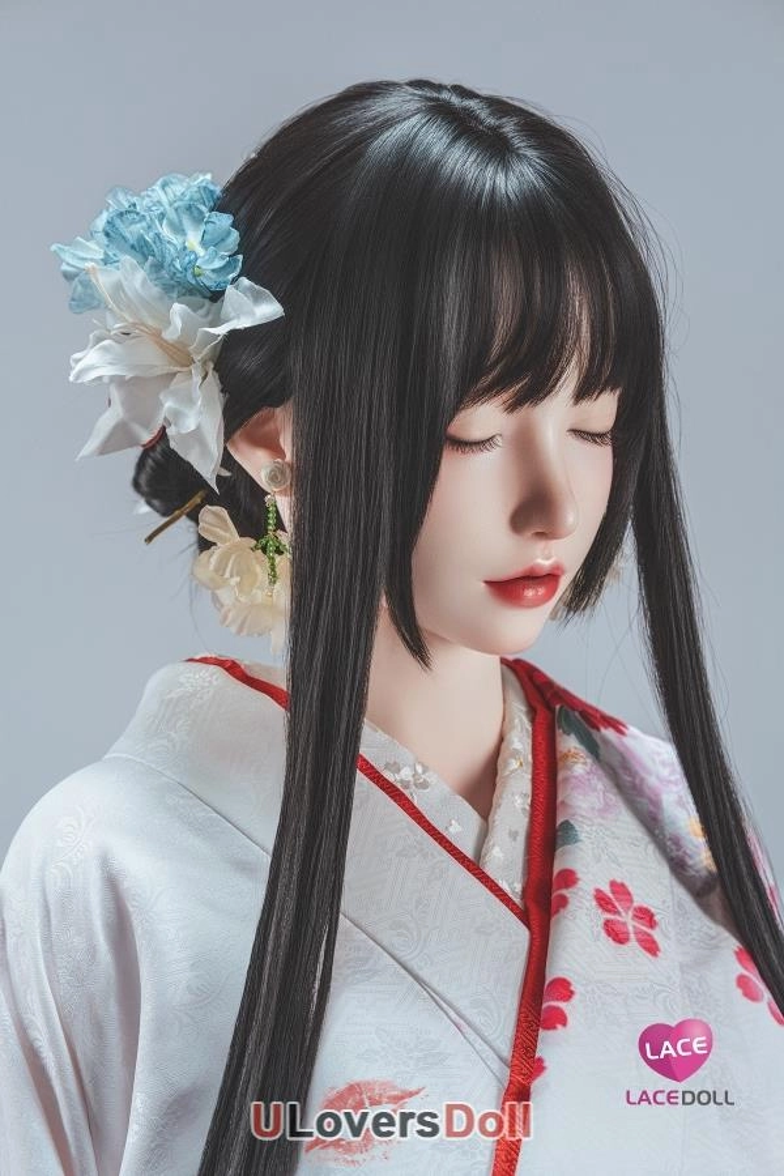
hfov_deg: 16.1
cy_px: 588
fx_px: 2776
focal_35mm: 85
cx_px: 392
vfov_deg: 23.9
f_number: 6.3
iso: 400
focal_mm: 85
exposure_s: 1/80
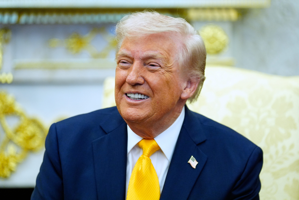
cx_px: 150
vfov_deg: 7.7
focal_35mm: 178
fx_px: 1478
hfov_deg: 11.5
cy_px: 100
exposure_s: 1/500
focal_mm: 178
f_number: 2.8
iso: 2500
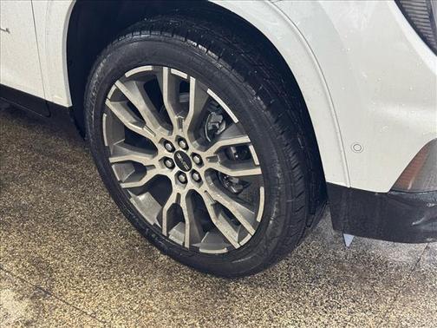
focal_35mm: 48
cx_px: 218
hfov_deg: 39.7
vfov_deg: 30.3
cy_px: 164
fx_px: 606
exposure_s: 1/60
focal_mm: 6.76
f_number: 1.78
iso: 250
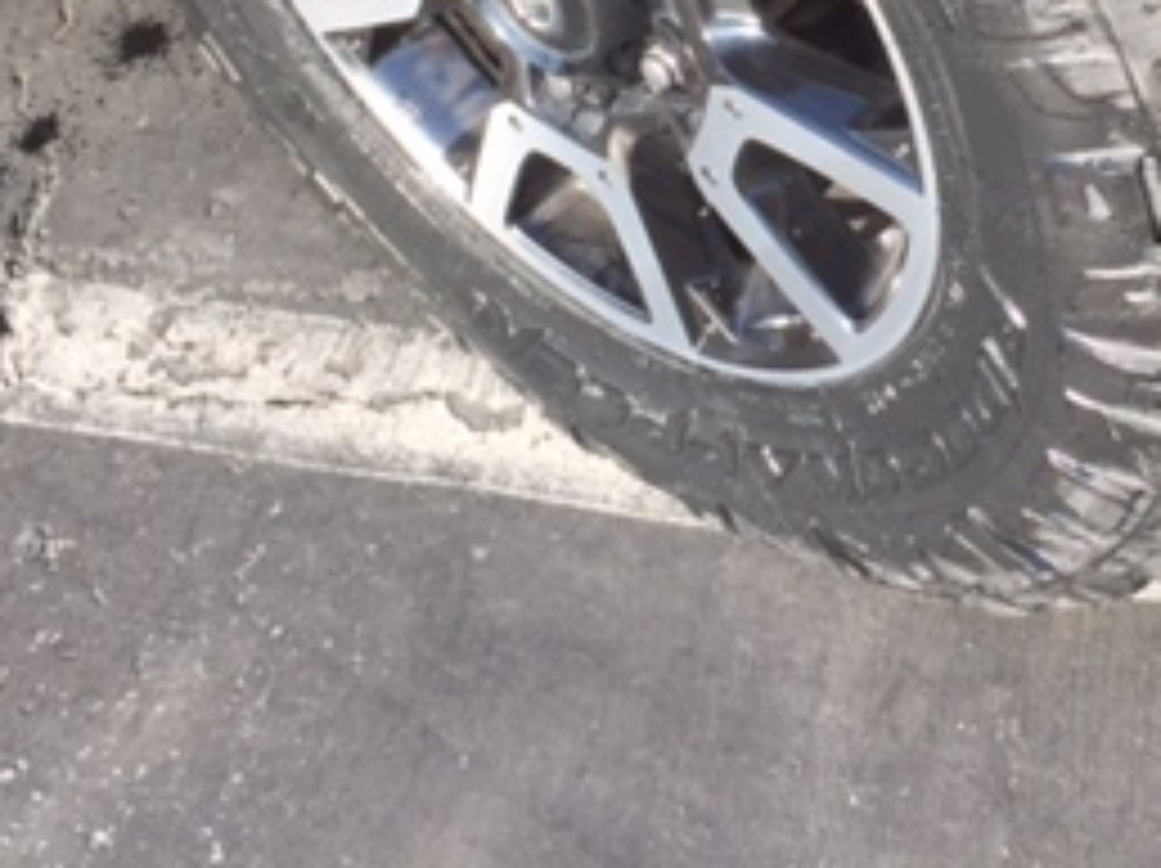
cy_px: -202
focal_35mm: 72
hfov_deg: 26.7
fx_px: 2413
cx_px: 868
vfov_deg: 19.1
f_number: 2.2
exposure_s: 1/319
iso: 32
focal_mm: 4.15
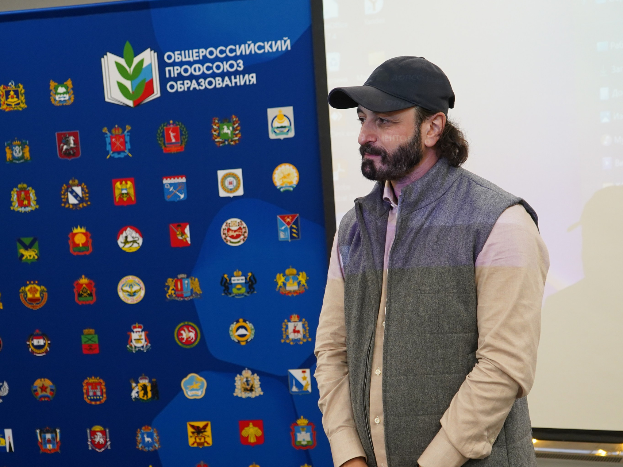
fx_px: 1116
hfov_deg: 31.2
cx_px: 332
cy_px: 290
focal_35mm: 62
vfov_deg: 23.6
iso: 1600
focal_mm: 43
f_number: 4.5
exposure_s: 1/160
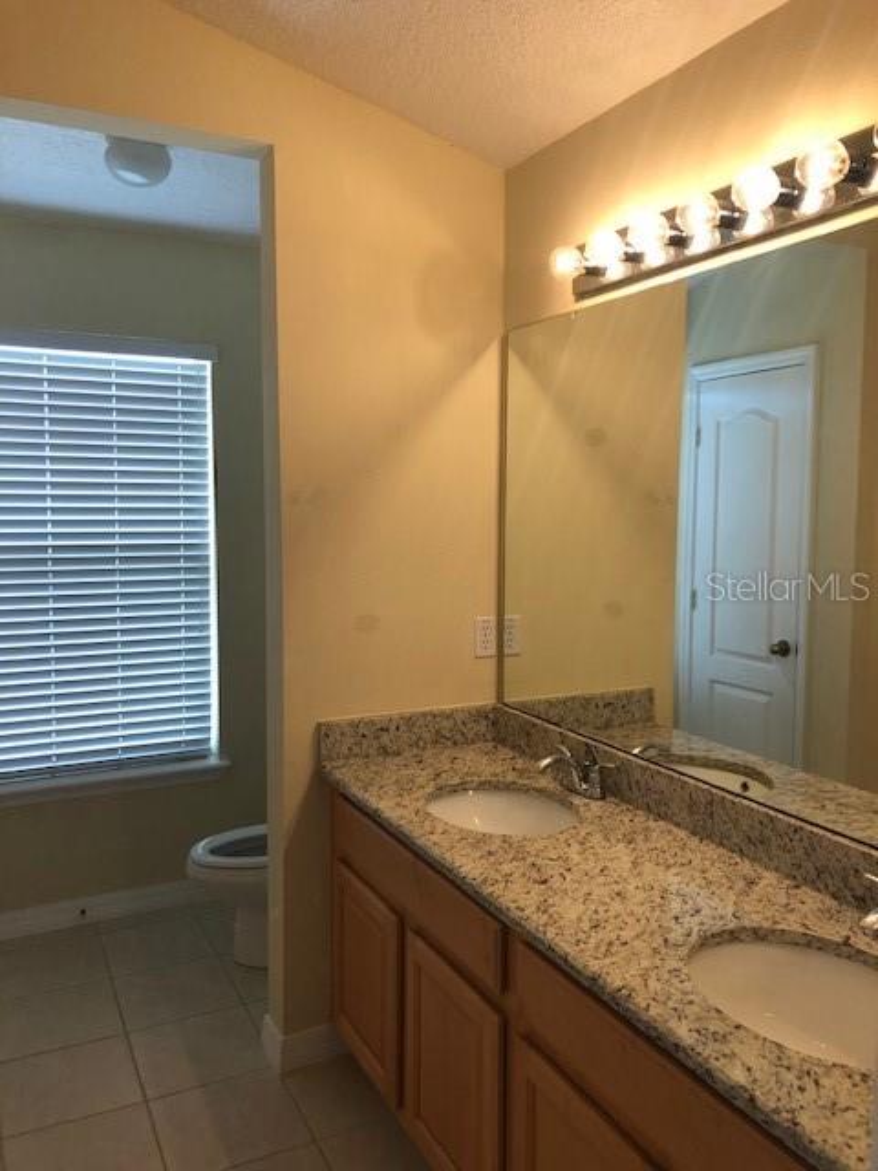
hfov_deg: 49.7
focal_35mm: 28
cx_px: 439
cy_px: 586
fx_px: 947
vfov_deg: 63.4
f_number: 1.8
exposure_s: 1/30
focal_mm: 4
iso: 20
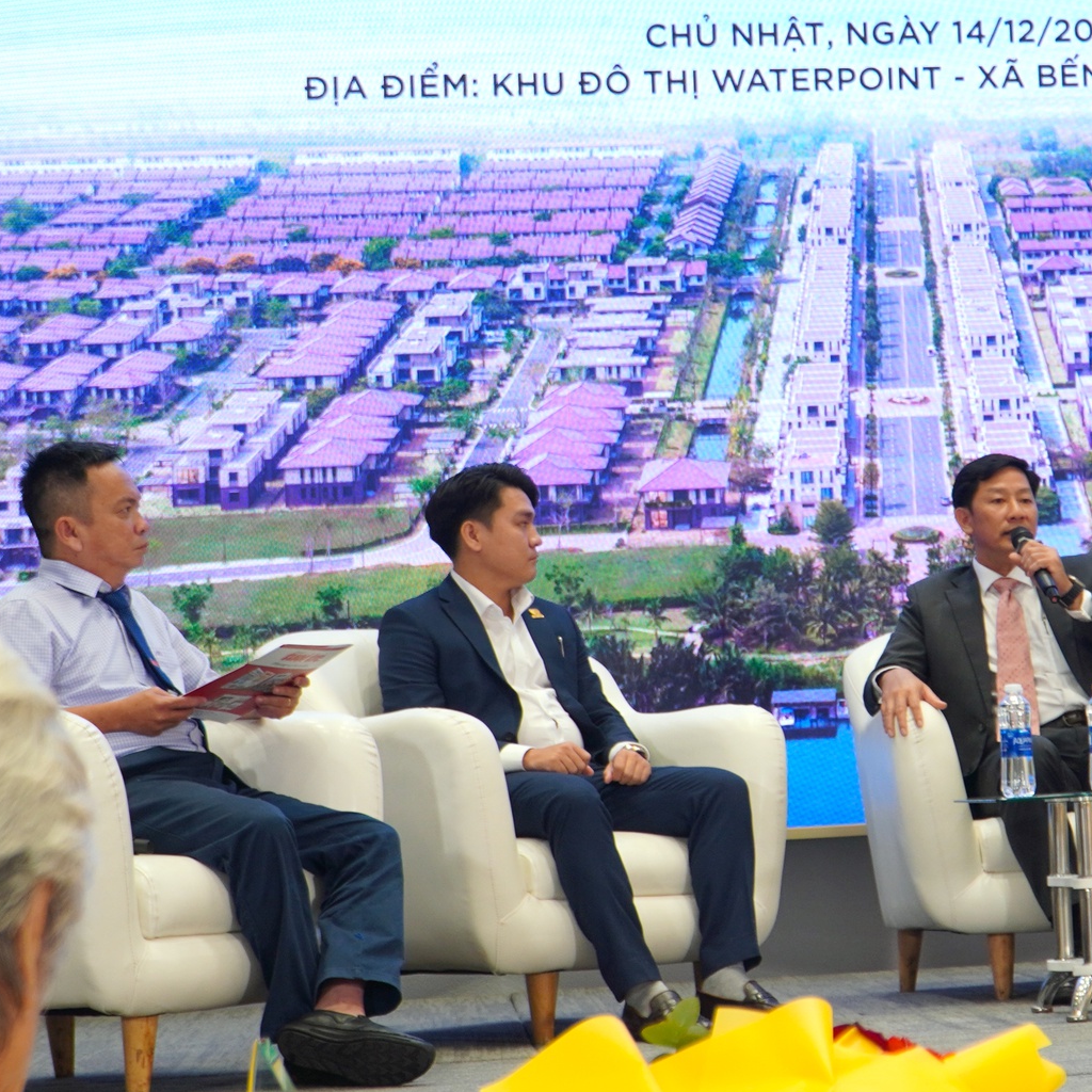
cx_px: 999
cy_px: 573
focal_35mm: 86
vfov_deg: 20.2
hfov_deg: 19.8
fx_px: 3072
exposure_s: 1/50
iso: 200
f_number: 4
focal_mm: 27
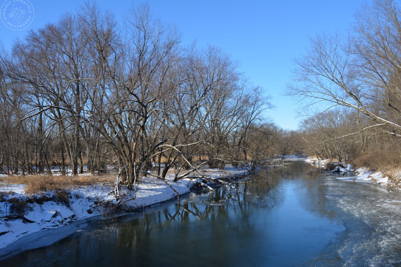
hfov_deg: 61.9
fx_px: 334
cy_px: 134
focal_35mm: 30
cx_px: 200
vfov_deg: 43.6
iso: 100
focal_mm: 20
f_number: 8
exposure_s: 1/250
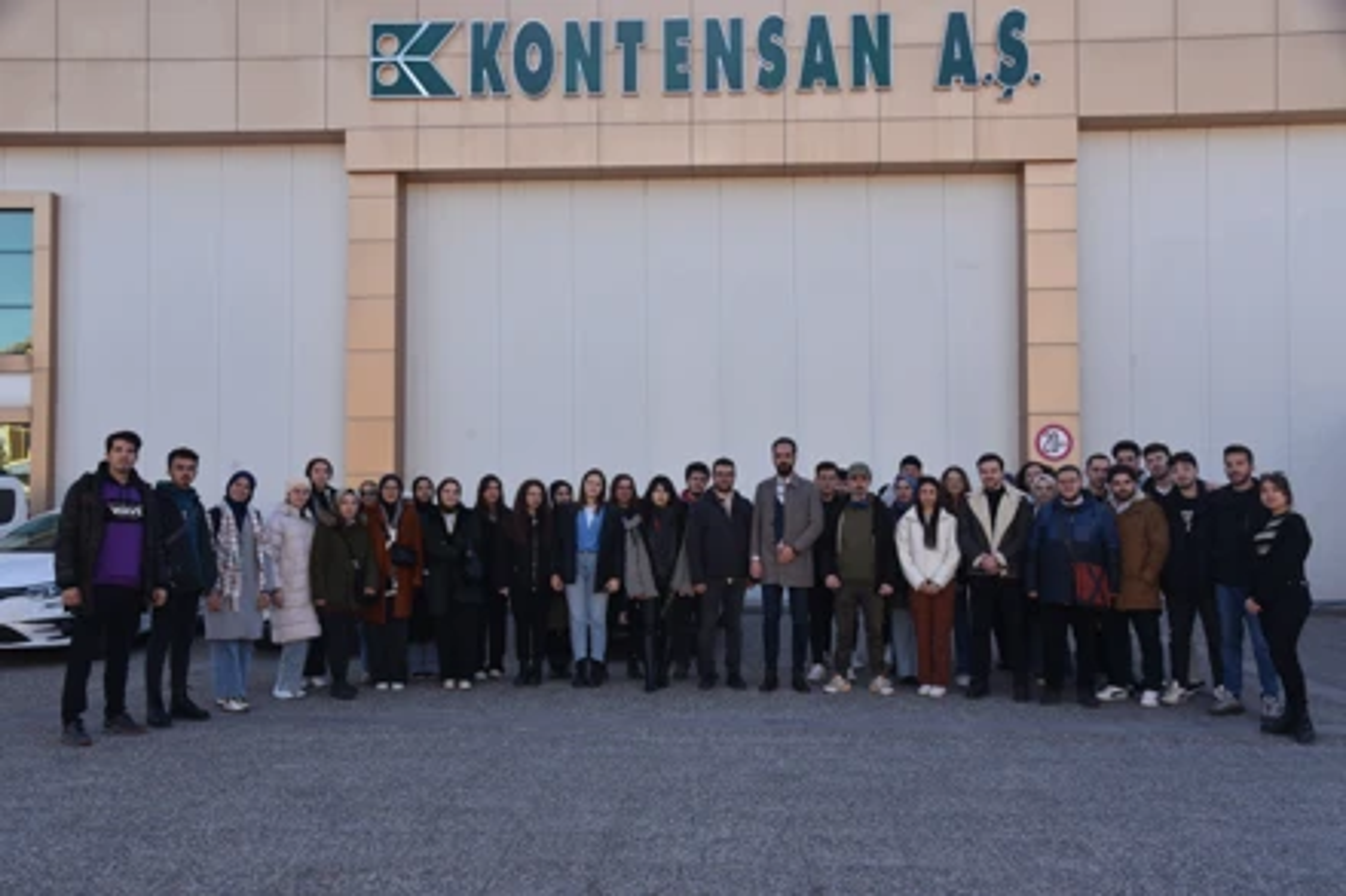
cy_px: 448
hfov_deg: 58.7
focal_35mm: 32
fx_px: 1196
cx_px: 673
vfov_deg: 41.1
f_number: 8
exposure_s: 1/250
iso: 400
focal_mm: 32
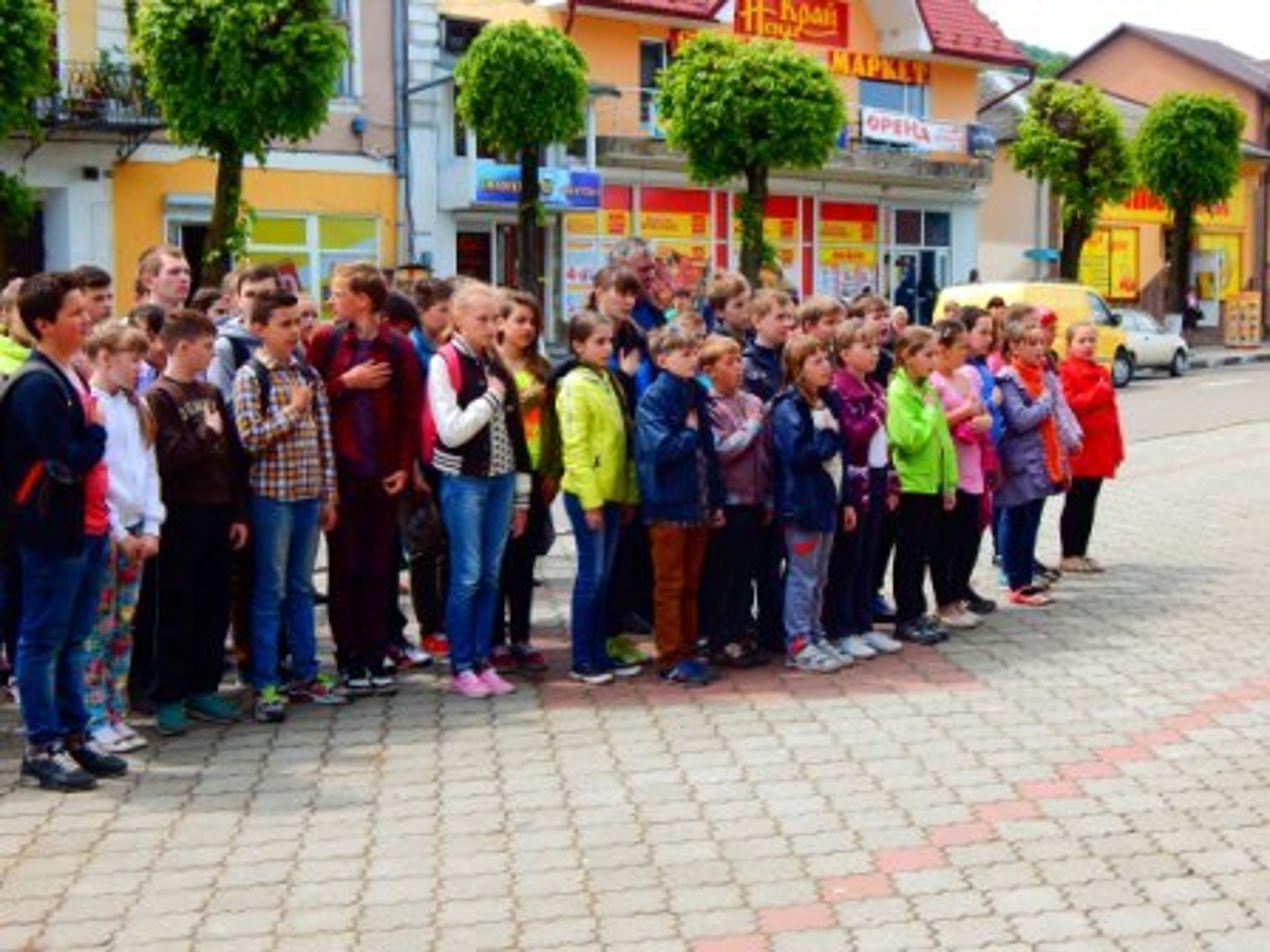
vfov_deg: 30.3
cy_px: 476
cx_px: 635
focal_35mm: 48
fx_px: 1761
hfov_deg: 39.7
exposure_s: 1/500
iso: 125
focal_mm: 8.6
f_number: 3.7
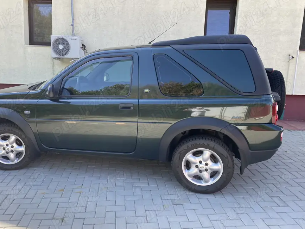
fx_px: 264
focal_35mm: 30
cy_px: 116
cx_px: 130
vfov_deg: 46.8
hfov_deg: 59.7
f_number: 1.8
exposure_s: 1/431
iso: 32
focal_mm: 4.25
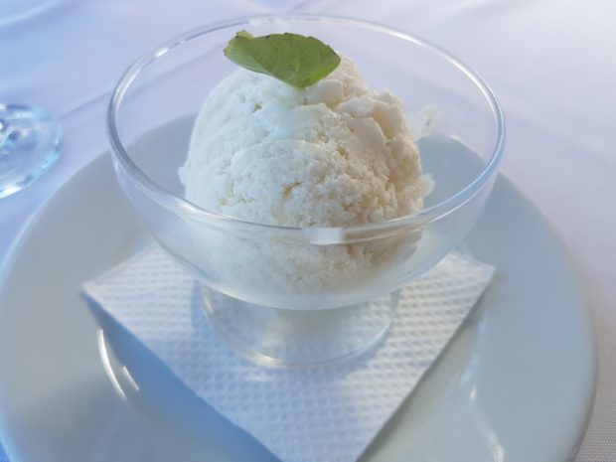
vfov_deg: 53.1
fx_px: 463
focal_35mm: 26
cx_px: 308
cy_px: 231
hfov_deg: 67.3
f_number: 1.7
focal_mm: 4.2
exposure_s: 1/343
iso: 40
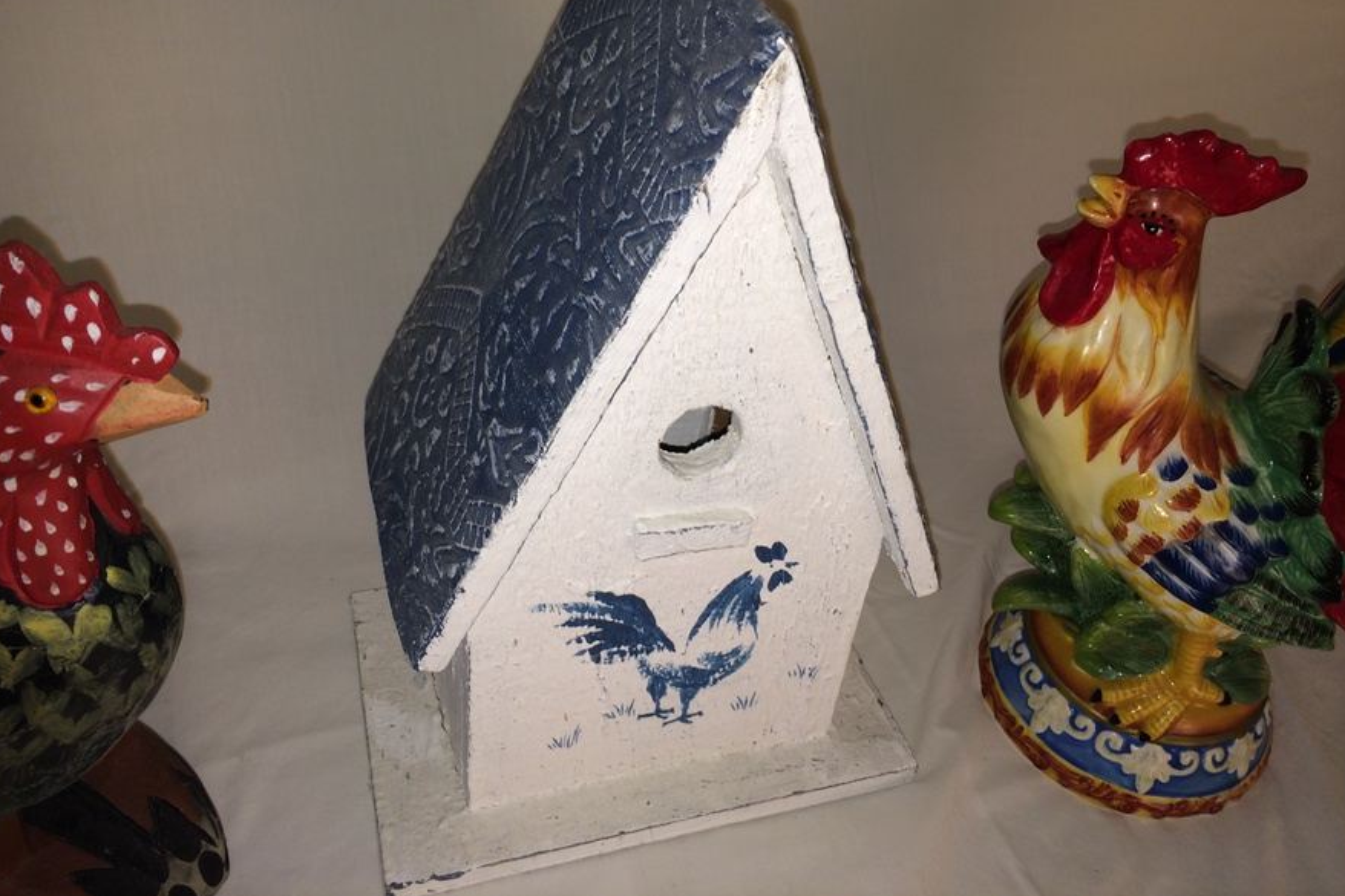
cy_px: 382
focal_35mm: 32
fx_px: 1195
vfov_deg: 41.0
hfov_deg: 58.7
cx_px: 676
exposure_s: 1/76
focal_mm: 4.12
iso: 32
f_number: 2.2
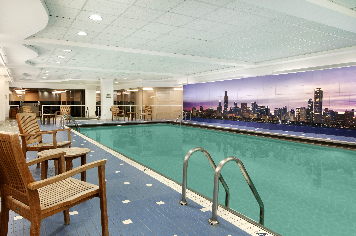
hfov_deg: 73.8
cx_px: 178
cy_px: 118
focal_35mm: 24
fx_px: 237
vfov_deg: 53.0
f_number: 11
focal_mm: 16
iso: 200
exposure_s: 1/1.67
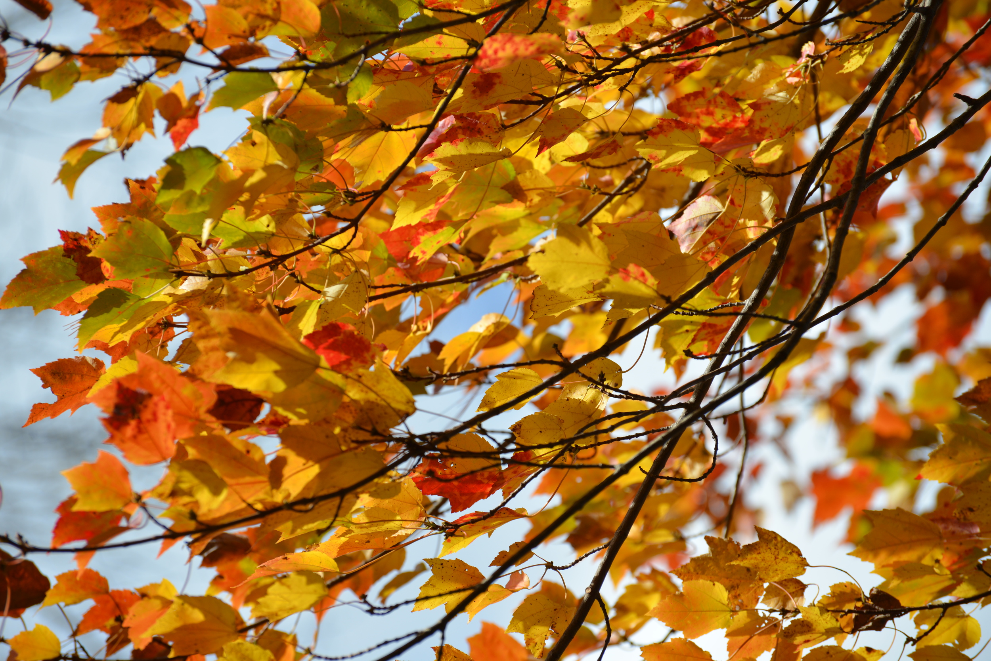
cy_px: 330
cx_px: 496
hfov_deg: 11.1
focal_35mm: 185
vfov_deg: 7.4
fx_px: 5094
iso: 200
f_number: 7.1
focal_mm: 185
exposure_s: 1/800
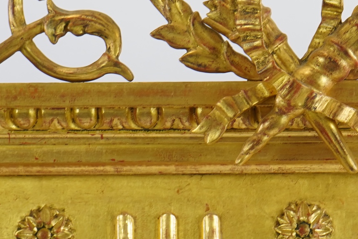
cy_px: 90
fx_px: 2168
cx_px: 300
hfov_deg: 9.4
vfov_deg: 6.3
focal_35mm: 218
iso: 500
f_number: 5.6
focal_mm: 63
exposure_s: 1/100
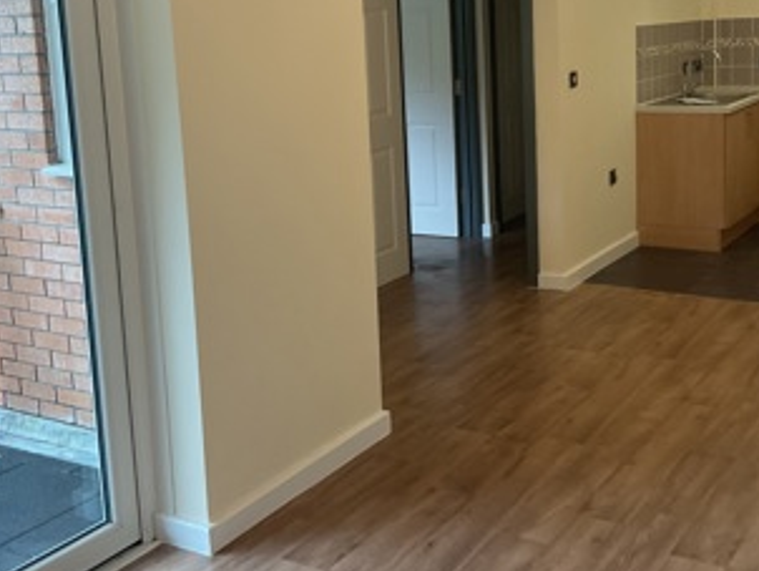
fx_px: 1053
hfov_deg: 39.3
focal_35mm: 48
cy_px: 172
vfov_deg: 30.0
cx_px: 480
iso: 80
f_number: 1.8
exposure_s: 1/50
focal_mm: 3
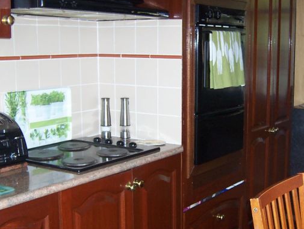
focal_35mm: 57
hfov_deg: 33.5
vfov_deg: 25.7
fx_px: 501
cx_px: 202
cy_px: 126
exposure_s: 1/60
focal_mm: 5.6
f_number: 2.8
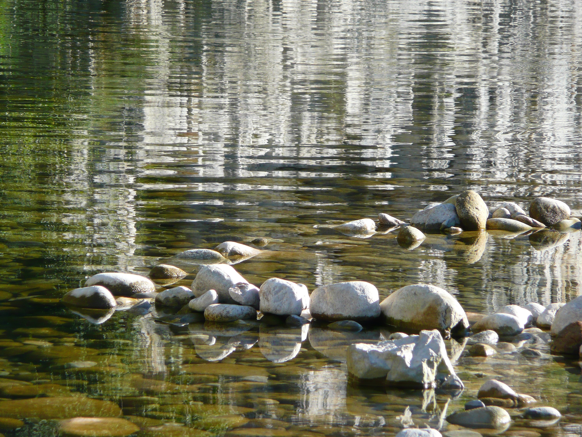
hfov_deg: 7.1
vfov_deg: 5.3
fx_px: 4708
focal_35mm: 280
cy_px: 218
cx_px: 291
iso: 100
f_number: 4.9
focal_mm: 46
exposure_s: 1/160
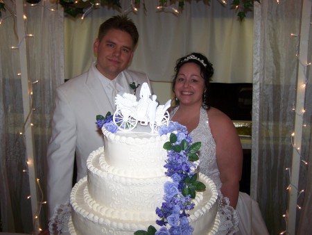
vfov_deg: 37.8
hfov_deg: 49.0
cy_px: 118
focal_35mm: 38
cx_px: 156
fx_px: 343
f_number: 2.8
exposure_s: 1/60
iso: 80
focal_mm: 6.3
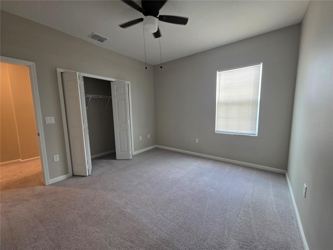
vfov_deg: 89.9
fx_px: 125
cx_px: 166
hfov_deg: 106.2
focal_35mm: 13
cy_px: 125
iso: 200
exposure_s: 1/60
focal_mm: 2.2
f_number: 1.9
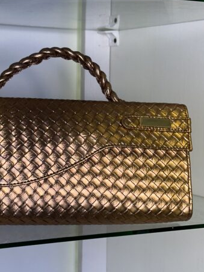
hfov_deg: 17.3
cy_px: 109
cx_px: 65
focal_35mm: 85
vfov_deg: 23.0
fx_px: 668
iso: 64
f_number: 1.78
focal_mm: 6.86
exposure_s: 1/267
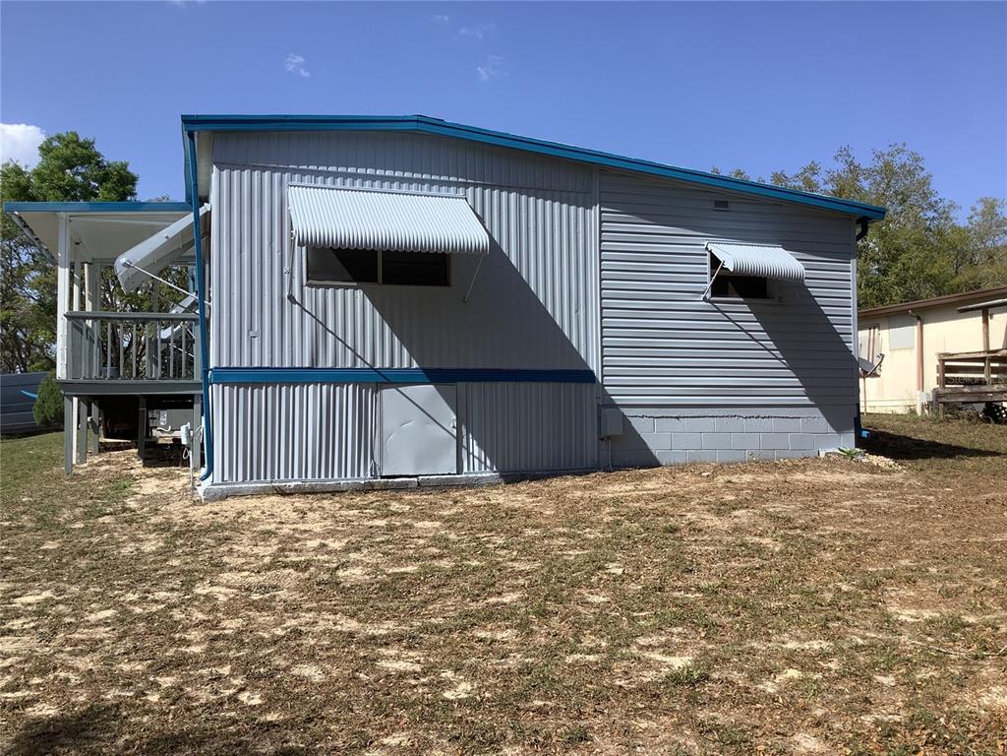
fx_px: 902
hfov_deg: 58.4
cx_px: 504
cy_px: 378
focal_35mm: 31
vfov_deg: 45.4
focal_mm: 3.3
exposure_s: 1/1335
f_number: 2.4
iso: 25
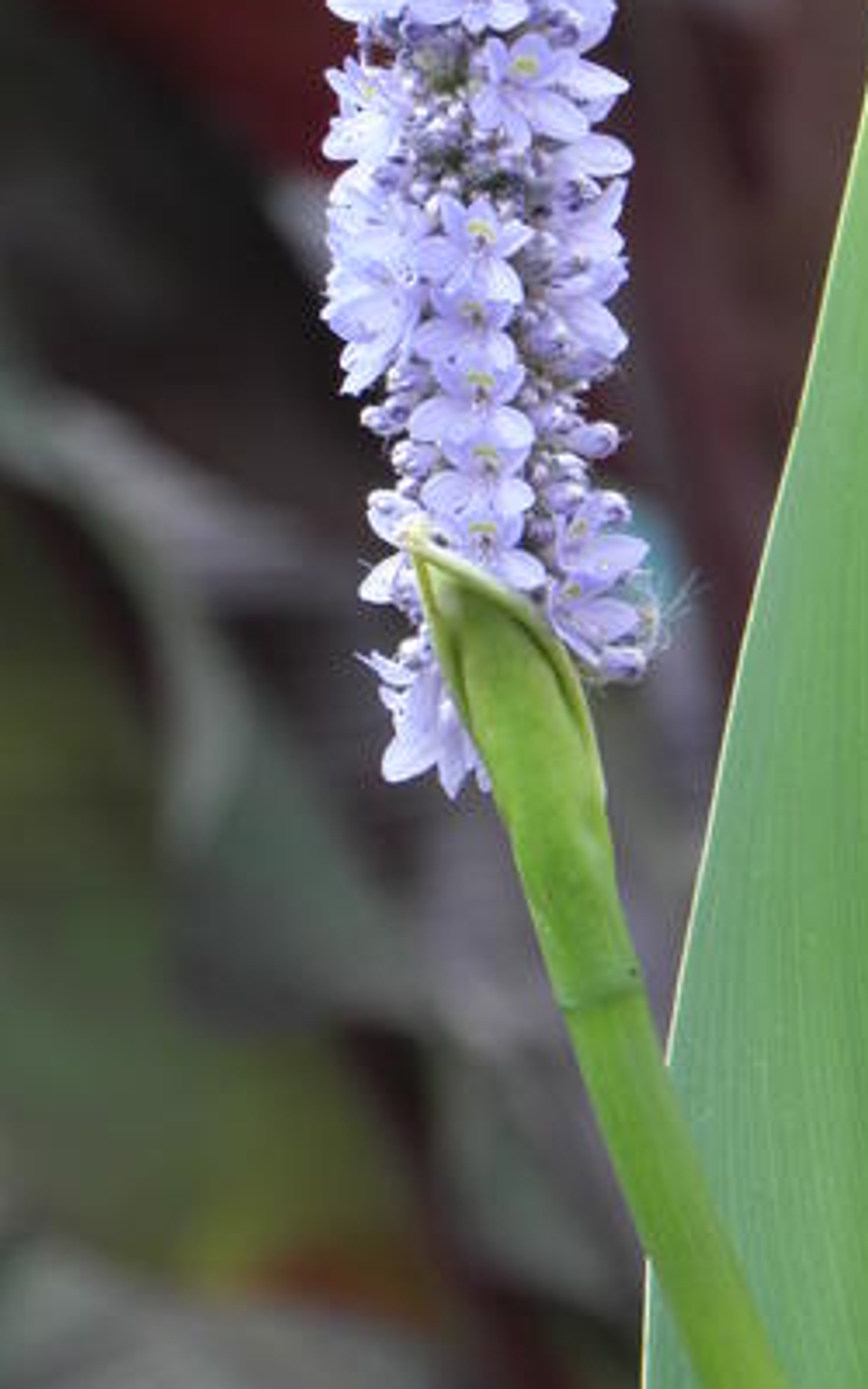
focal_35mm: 402
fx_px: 15215
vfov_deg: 5.2
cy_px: 288
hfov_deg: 3.3
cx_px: 496
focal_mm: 42.26
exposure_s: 1/80
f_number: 4.5
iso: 125
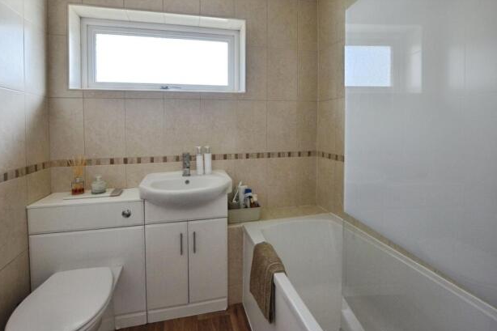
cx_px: 244
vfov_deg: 73.7
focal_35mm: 16
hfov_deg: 96.7
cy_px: 161
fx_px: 221
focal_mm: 10
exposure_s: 1/125
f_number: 5.6
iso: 400
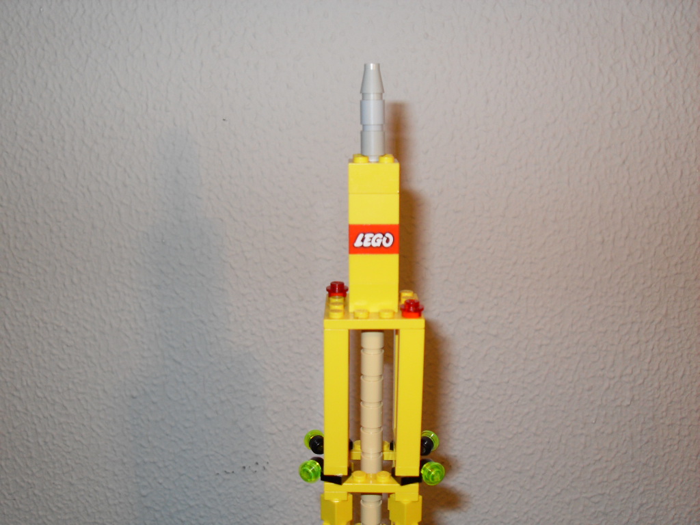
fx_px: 748
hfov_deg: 50.1
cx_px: 350
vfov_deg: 38.7
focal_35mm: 37
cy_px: 262
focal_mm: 6.3
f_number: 2.8
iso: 100
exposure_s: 1/45
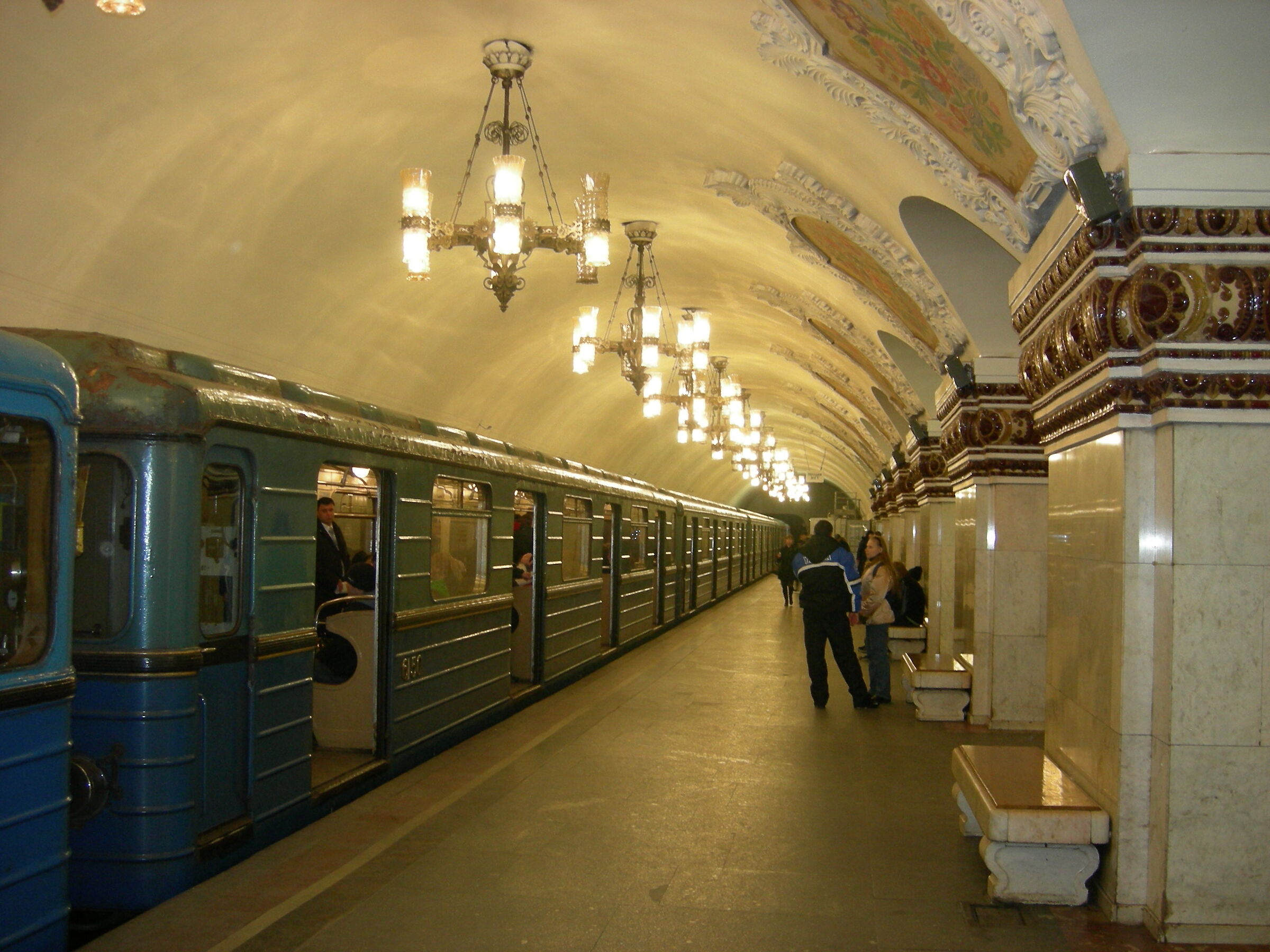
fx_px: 1321
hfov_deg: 51.4
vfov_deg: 39.7
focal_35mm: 36
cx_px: 635
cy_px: 476
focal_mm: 7.5
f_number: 2.7
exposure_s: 1/17.5
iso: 200
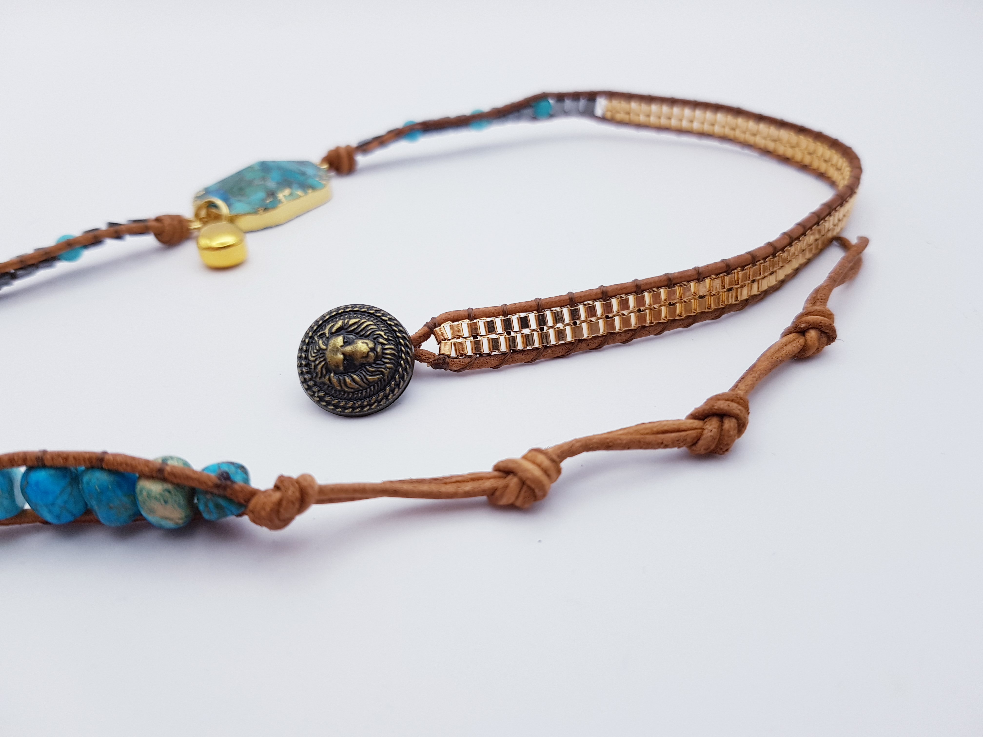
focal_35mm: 26
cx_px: 492
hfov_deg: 67.3
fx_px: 738
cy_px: 368
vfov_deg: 53.1
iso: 40
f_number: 1.7
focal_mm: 4.2
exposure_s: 1/141
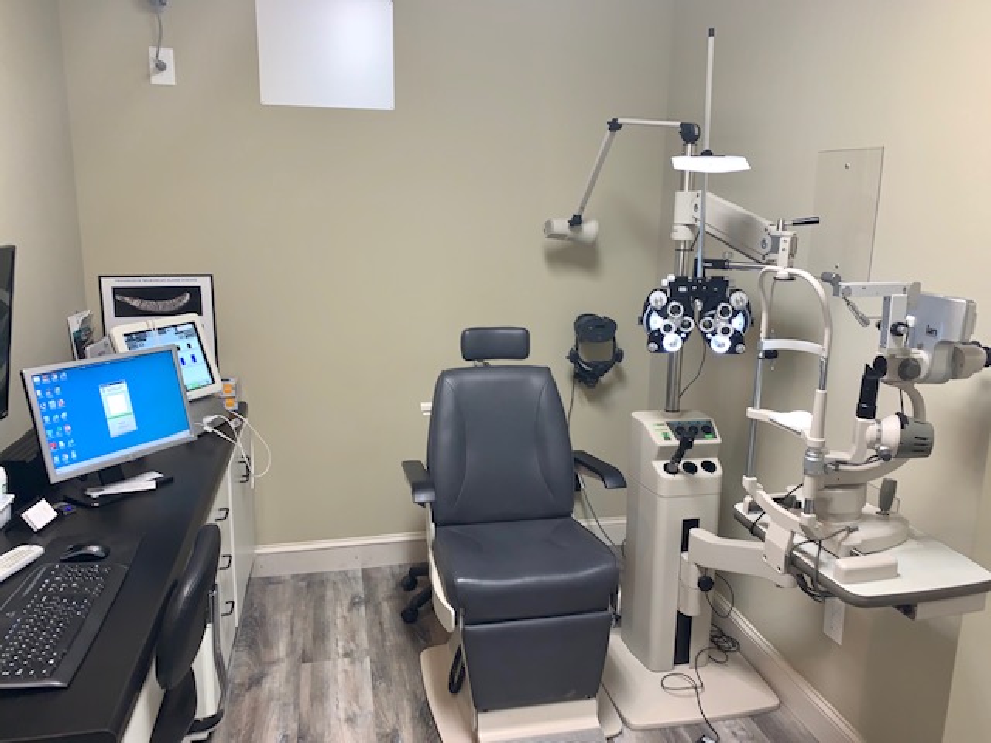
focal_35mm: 26
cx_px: 496
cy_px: 372
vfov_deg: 53.1
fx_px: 744
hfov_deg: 67.3
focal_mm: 4.25
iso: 50
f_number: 1.8
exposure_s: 1/15
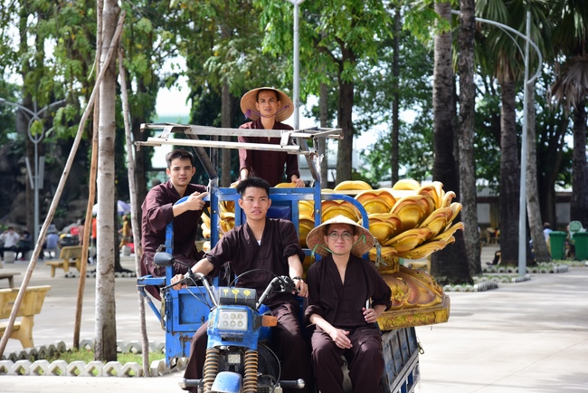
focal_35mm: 85
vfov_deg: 16.1
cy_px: 196
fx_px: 1389
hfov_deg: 23.9
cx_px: 294
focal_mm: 85
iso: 200
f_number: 5.6
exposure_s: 1/250
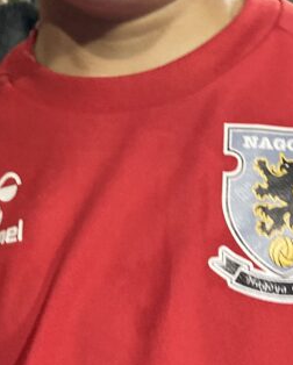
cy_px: 35
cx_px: 55
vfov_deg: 21.0
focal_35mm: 89
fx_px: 963
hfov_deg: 17.2
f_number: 1.8
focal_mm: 3.99
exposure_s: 1/30
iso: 400
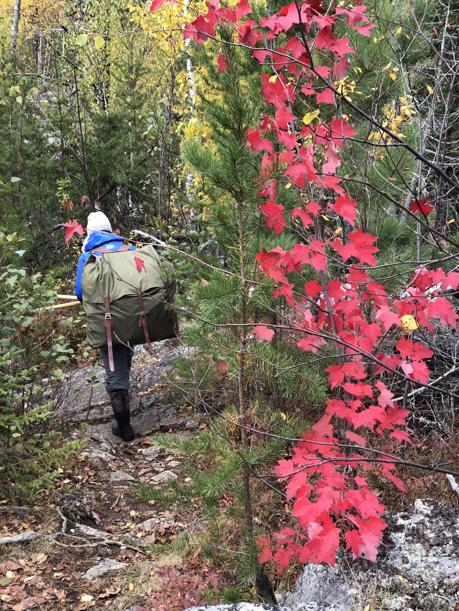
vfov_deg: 36.8
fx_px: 919
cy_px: 306
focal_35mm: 52
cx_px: 230
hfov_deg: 28.0
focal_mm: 6
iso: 20
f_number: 2.4
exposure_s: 1/120
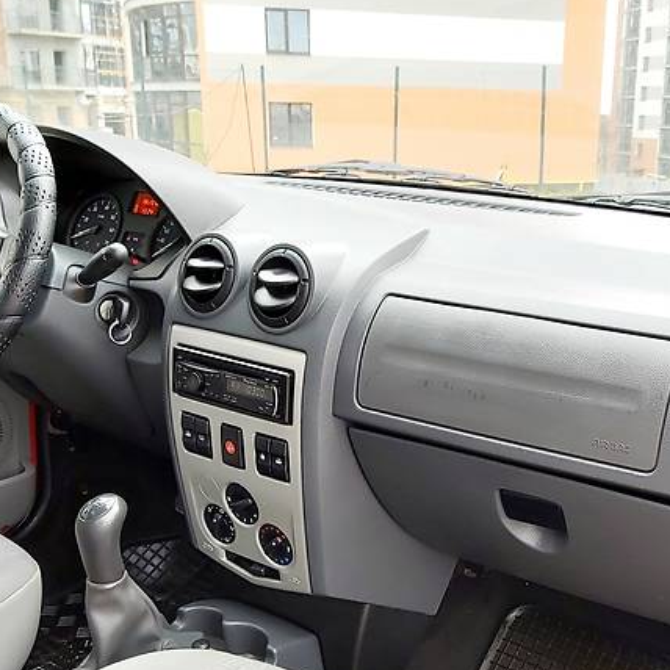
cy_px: 434
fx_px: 942
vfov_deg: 38.8
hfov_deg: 38.7
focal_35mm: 43
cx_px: 451
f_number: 1.7
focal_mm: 3.9
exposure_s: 1/100
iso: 64
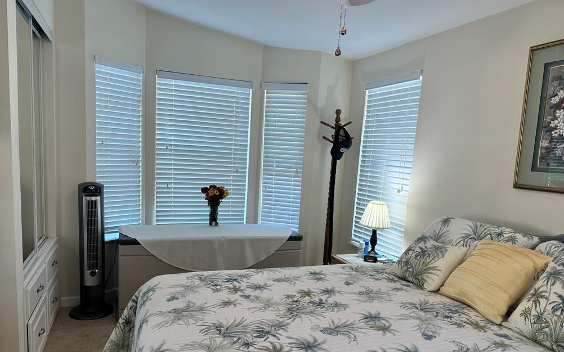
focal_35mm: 26
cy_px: 210
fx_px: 400
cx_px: 278
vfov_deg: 47.3
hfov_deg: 70.4
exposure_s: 1/120
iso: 80
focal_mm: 6.86
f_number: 1.78
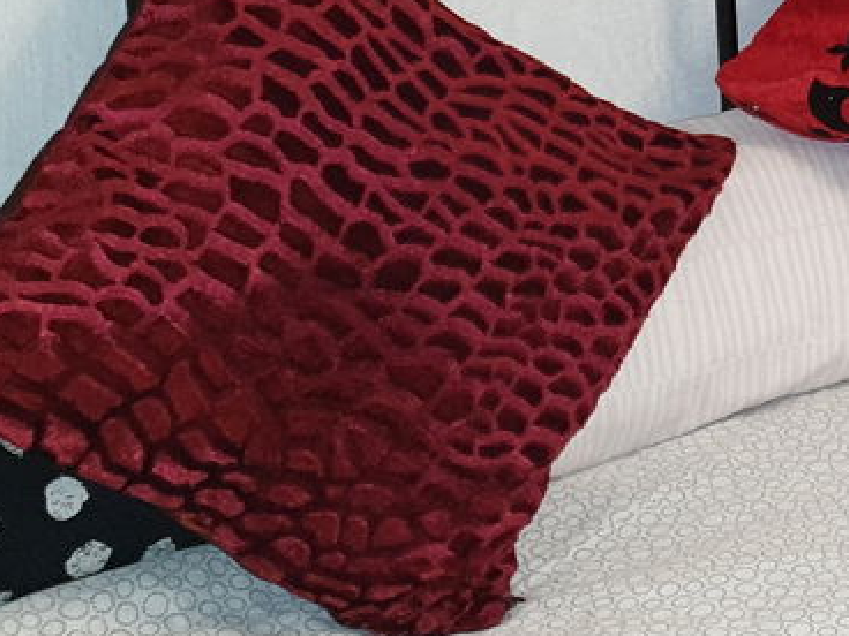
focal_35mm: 113
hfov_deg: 15.7
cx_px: 1352
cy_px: -438
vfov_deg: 12.2
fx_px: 2771
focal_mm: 4.3
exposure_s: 1/25
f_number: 1.5
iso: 100
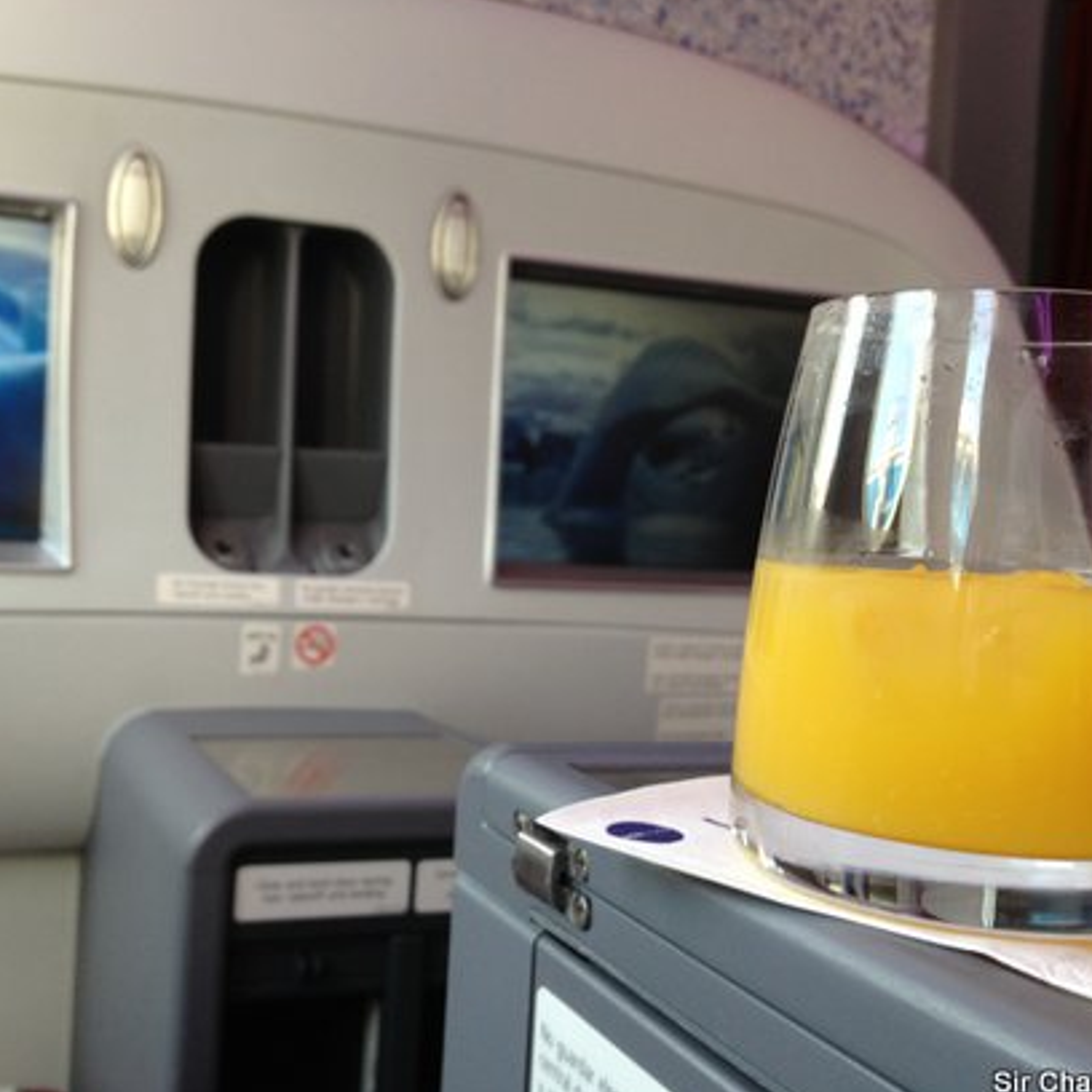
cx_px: 492
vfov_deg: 38.3
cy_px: 553
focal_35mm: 44
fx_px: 1570
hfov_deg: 38.3
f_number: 2.4
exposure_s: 1/20
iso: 50
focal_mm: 4.28
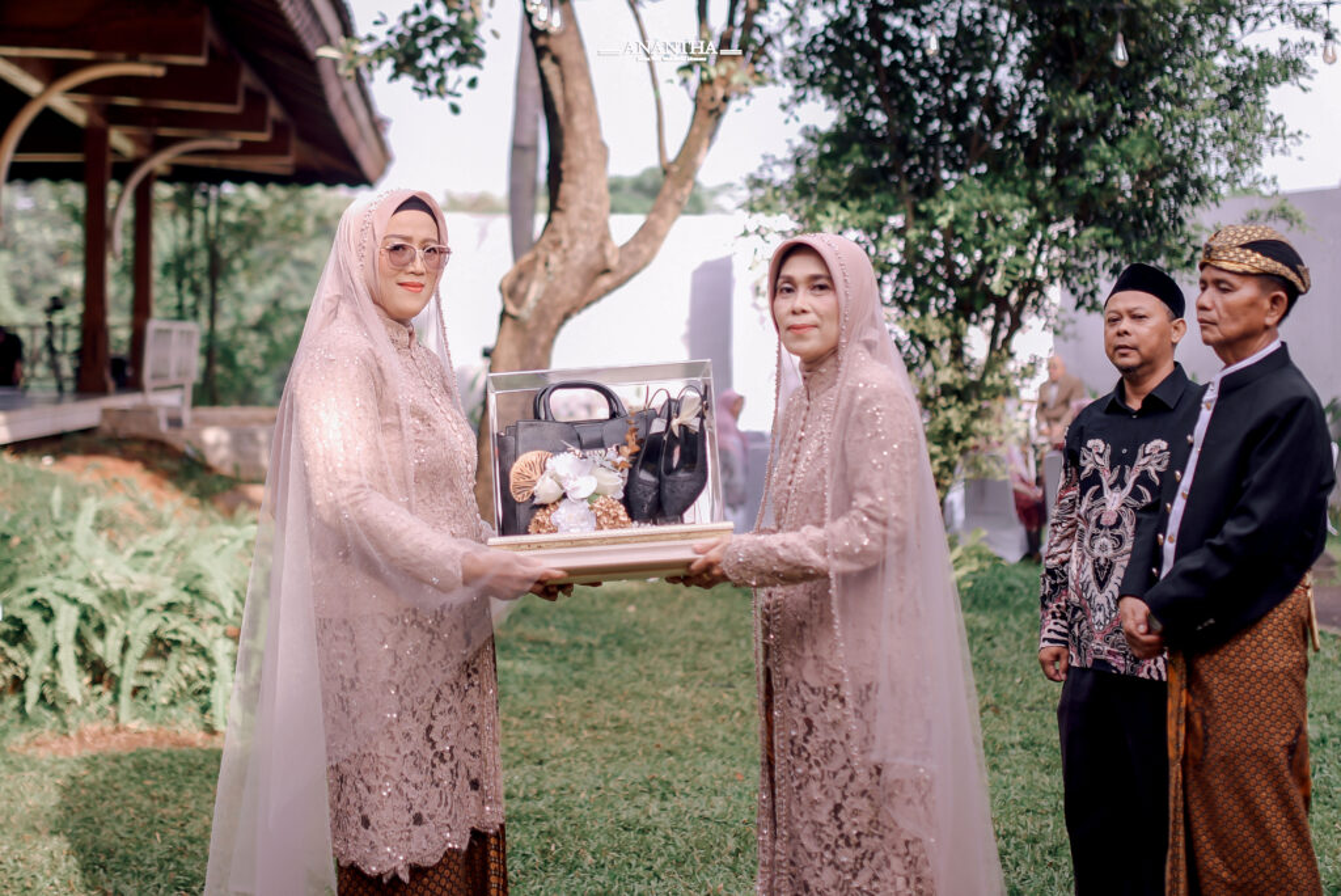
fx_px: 1304
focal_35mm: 35
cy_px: 448
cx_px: 670
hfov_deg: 54.4
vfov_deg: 37.9
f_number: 1.4
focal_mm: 35
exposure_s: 1/1000
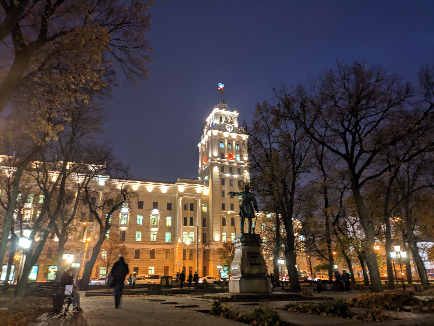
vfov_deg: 53.1
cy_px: 163
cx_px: 217
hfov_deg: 67.3
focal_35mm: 26
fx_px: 326
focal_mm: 4.77
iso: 142
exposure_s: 1/3.03
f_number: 1.75
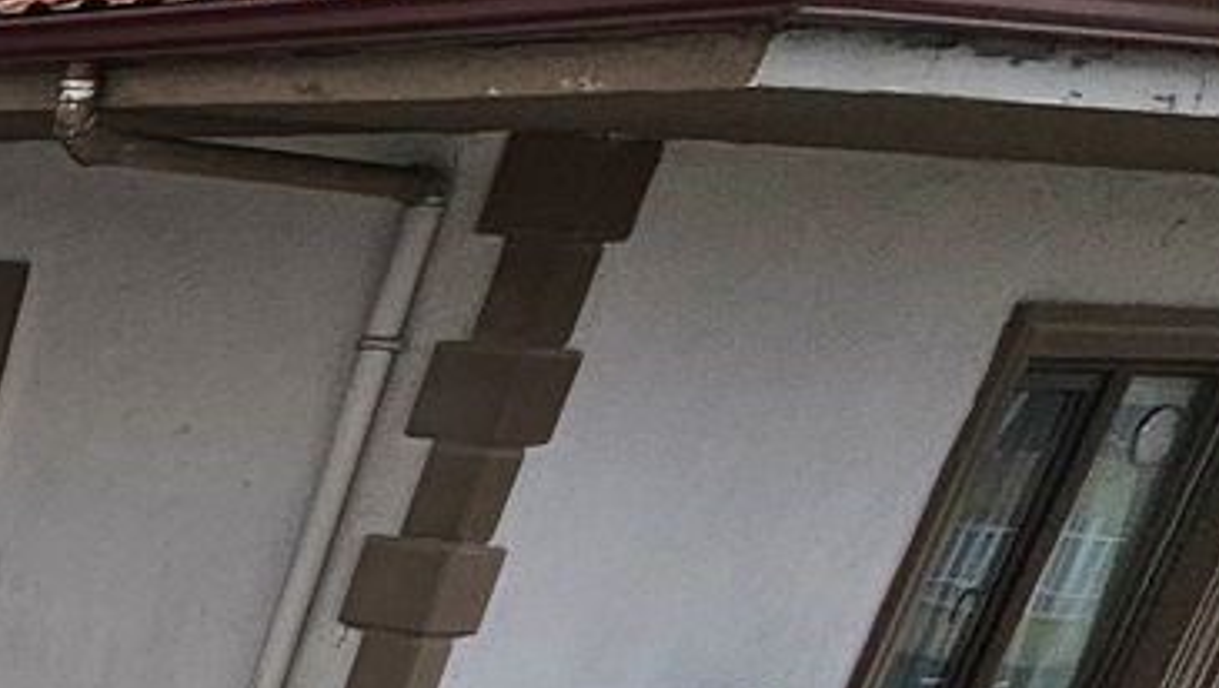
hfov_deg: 18.6
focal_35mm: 62
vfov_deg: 16.4
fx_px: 2006
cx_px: -1296
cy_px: 1236
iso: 50
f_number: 2.2
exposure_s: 1/2000
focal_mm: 2.2
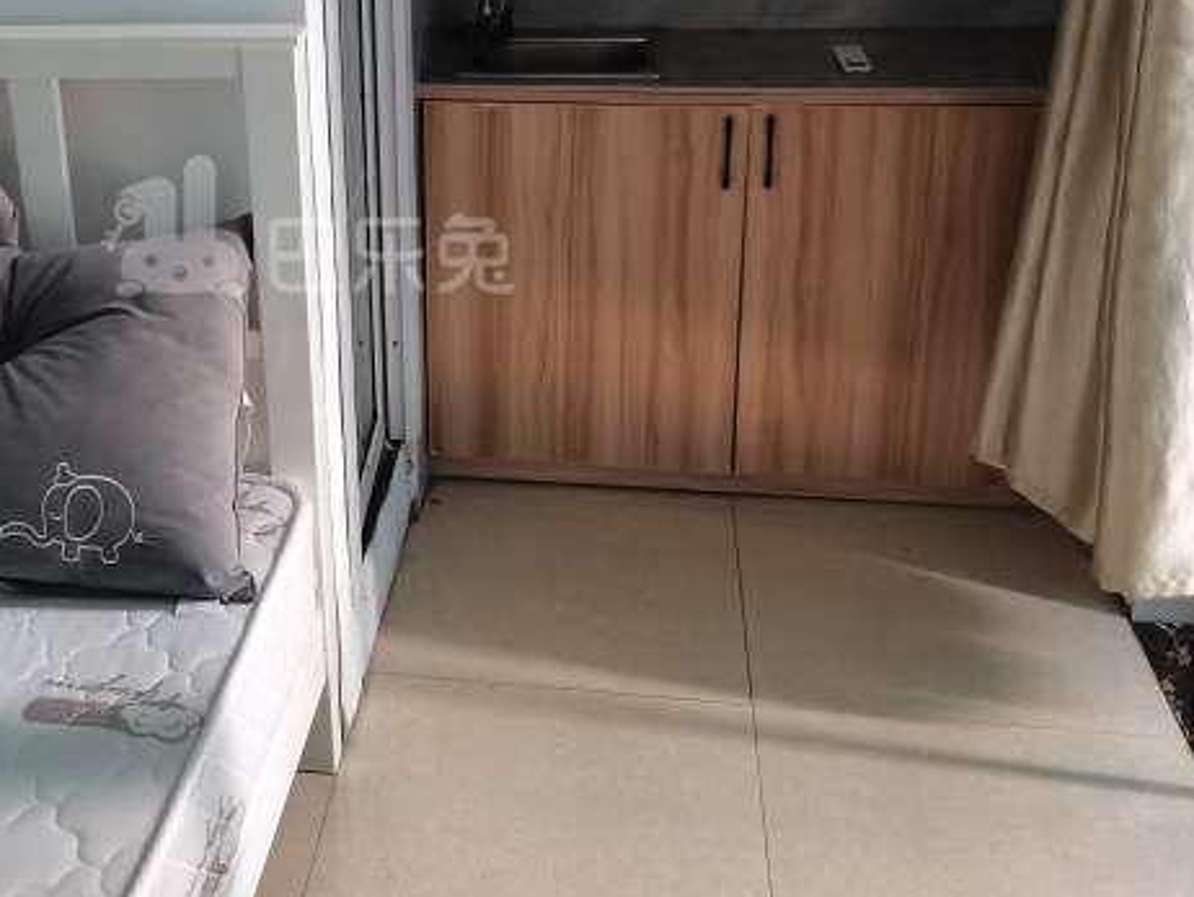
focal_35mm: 45
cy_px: 227
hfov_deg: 40.9
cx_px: 308
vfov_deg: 31.6
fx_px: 1553
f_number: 1.8
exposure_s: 1/25
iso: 640
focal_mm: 5.58
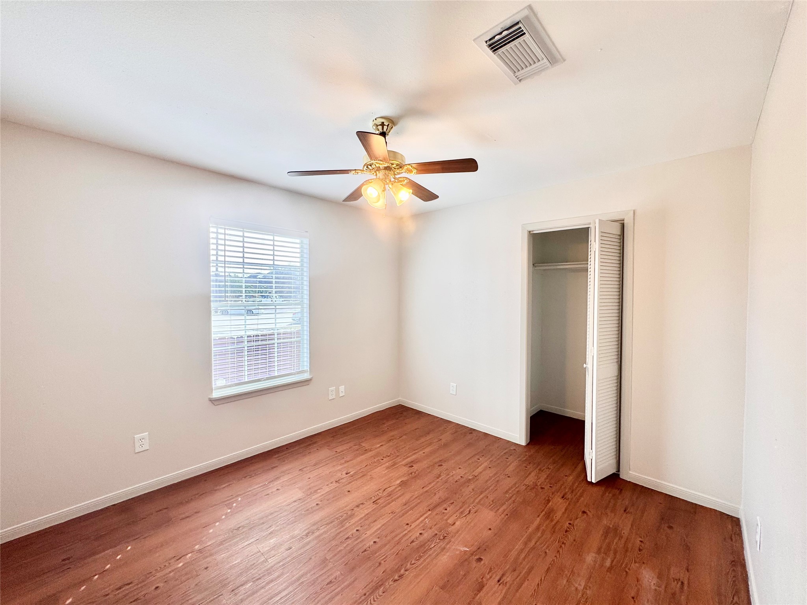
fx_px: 326
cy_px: 302
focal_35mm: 14
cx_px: 404
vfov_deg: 85.7
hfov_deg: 102.1
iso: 50
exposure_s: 1/120
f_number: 2.2
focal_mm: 2.22
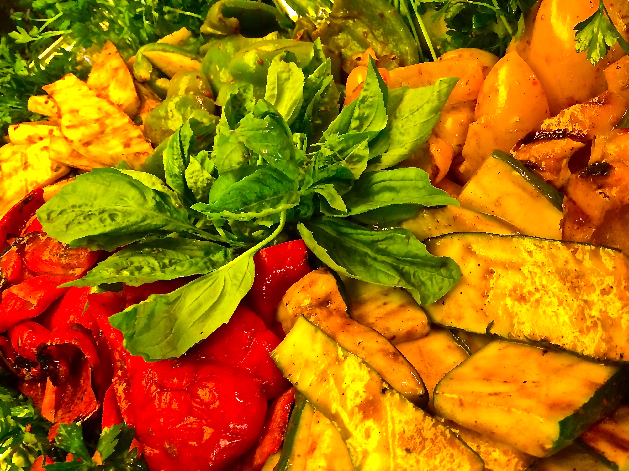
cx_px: 314
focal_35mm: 29
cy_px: 236
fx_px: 527
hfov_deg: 61.7
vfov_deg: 48.2
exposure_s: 1/30
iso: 200
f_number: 2.2
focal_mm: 4.15
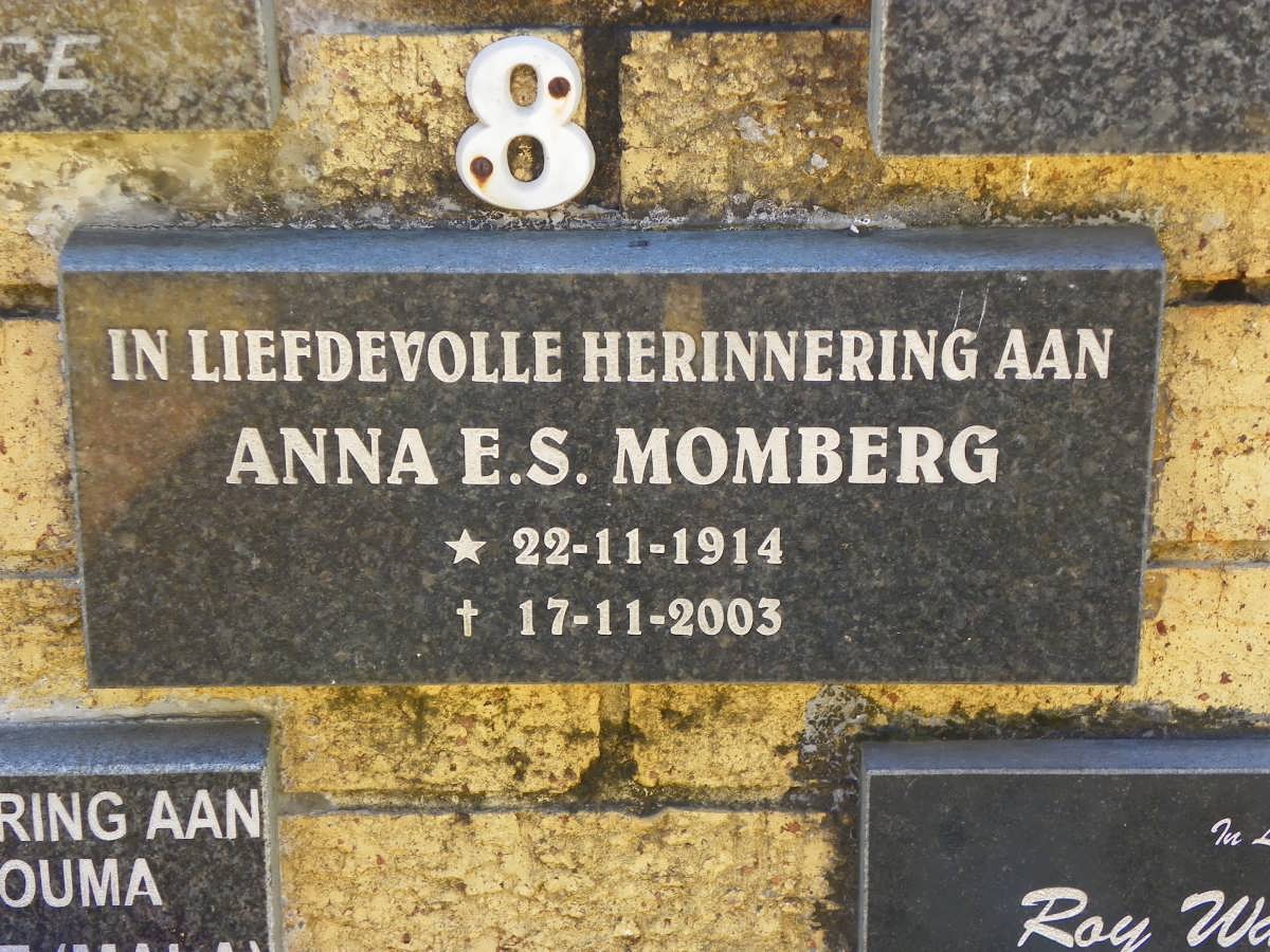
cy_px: 476
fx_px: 3375
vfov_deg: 16.1
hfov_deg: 21.3
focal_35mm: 92
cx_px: 635
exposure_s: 1/40
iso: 64
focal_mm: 16.4
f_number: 4
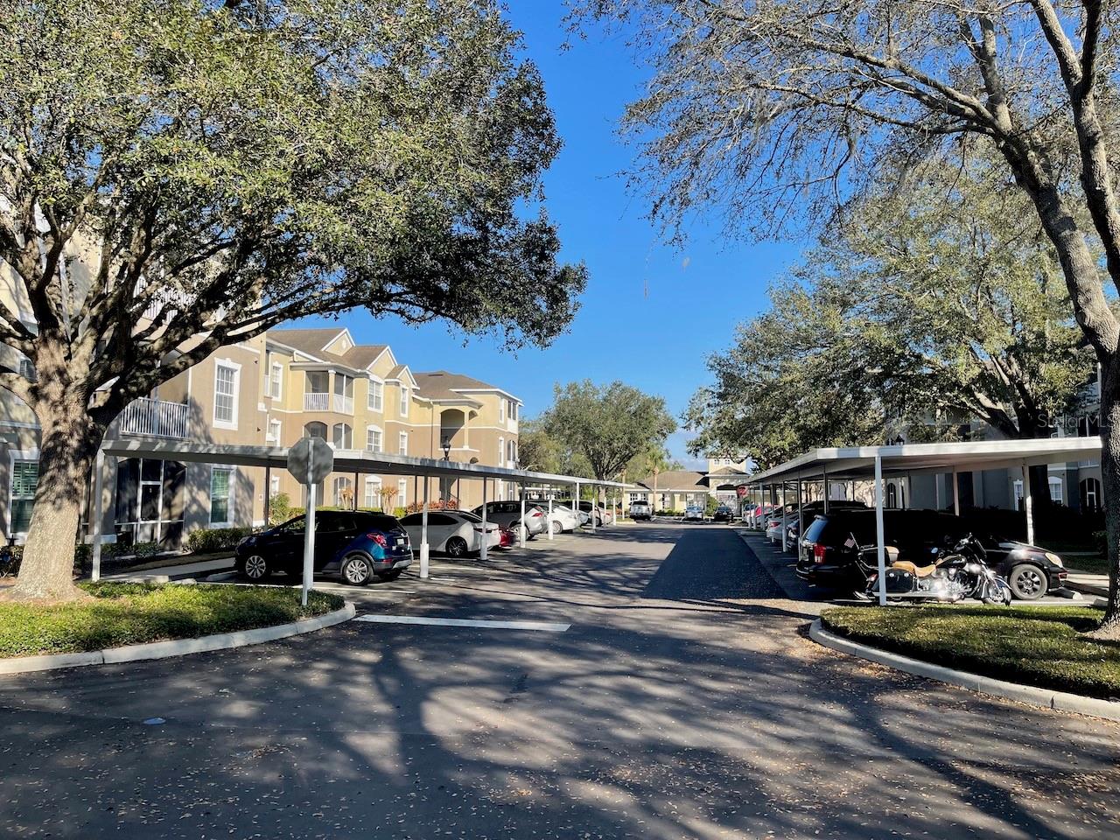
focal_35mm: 25
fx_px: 809
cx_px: 560
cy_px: 420
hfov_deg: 69.4
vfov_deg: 54.9
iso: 32
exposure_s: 1/2083
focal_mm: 5.1
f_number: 1.6
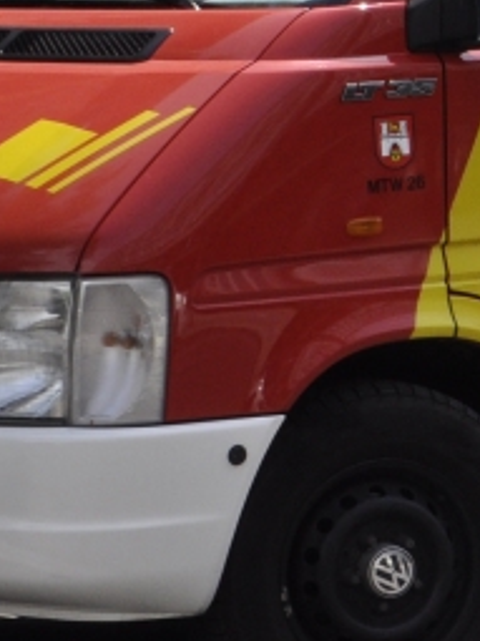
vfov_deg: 12.0
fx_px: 3016
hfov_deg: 8.9
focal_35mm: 163
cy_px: 60
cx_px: 679
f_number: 11
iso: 500
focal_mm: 32
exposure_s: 1/500
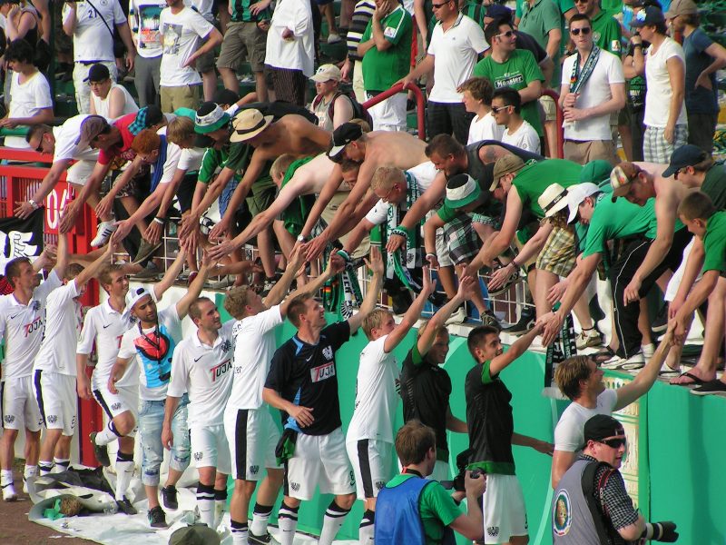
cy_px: 272
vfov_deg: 5.3
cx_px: 363
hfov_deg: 7.0
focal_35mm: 283
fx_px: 5935
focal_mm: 43.3
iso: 50
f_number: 4.5
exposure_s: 1/400
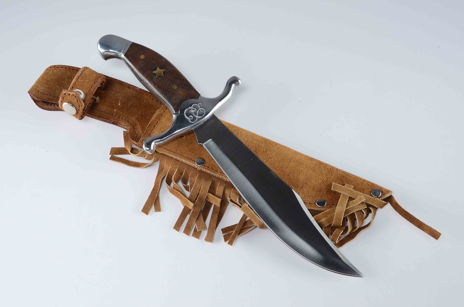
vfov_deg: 30.7
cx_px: 232
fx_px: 560
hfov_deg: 45.0
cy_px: 154
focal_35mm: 44
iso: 100
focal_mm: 29
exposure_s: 1/80
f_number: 9
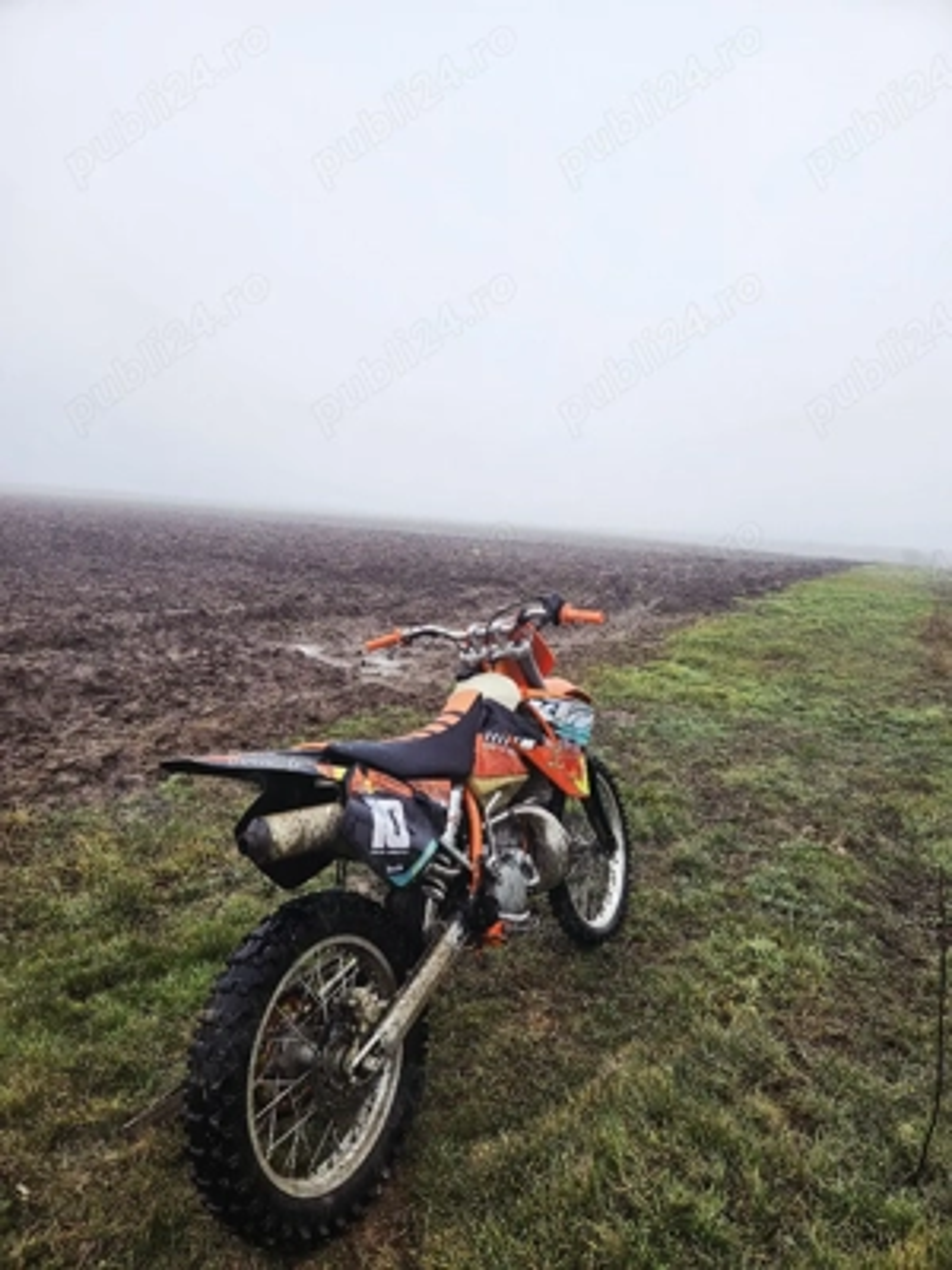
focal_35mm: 23
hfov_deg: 58.9
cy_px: 635
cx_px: 476
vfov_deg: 73.9
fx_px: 843
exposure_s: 1/175
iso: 25
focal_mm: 5.4
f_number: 1.8
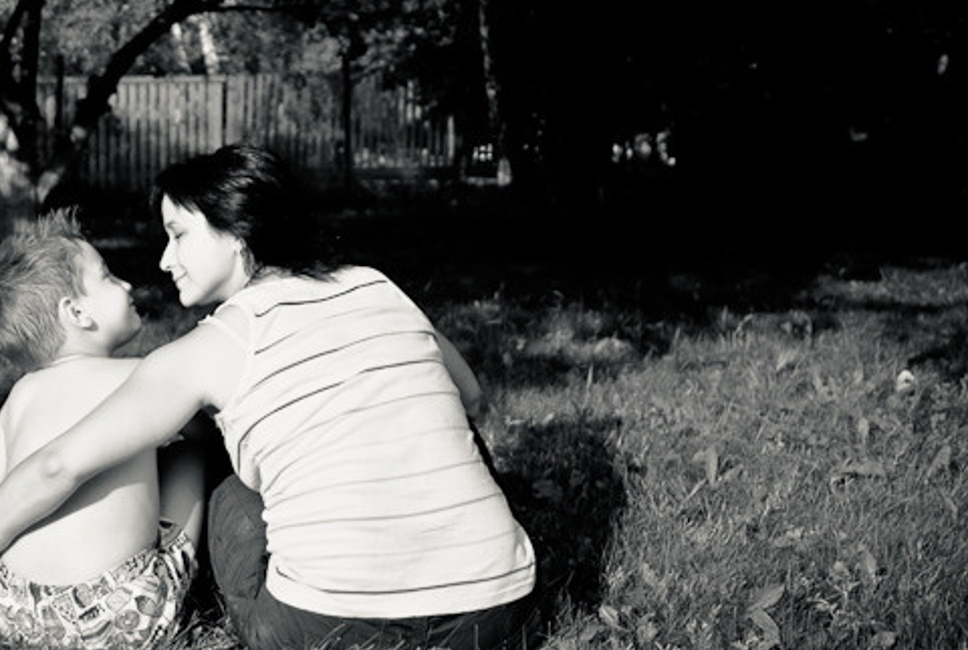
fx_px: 1616
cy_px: 188
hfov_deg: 32.3
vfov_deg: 22.6
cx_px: 175
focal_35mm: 60
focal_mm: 24
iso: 100
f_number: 2.8
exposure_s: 1/1250
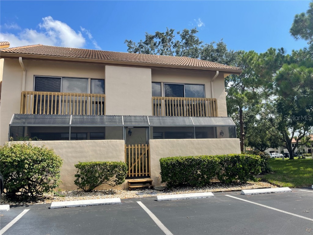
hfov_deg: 69.4
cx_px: 156
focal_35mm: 25
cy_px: 118
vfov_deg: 54.9
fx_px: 226
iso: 32
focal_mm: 5.1
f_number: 1.6
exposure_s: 1/2488
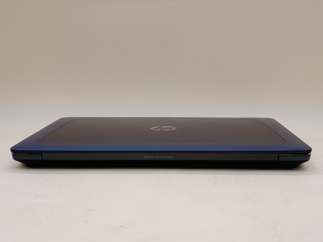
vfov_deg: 31.5
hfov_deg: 41.2
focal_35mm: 46
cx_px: 162
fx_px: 429
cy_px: 121
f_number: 1.8
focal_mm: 4.36
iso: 50
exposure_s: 1/99
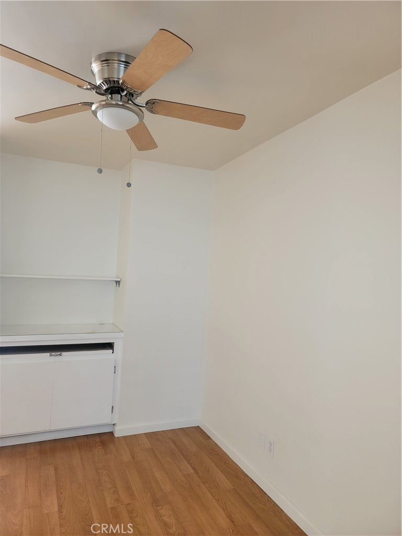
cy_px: 268
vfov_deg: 71.6
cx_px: 201
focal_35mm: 24
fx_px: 372
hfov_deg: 56.8
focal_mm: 6.7
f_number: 1.8
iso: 320
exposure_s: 1/120
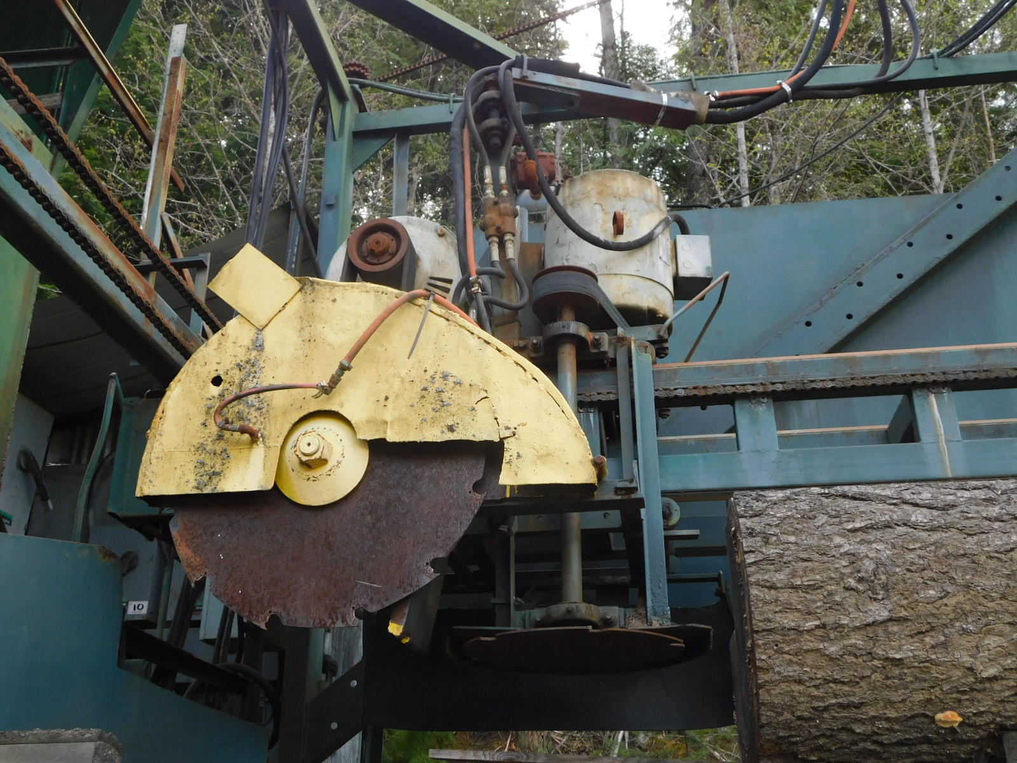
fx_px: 1058
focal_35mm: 36
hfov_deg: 51.4
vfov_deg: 39.7
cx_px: 508
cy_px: 382
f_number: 3.5
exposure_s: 1/160
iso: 125
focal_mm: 6.3
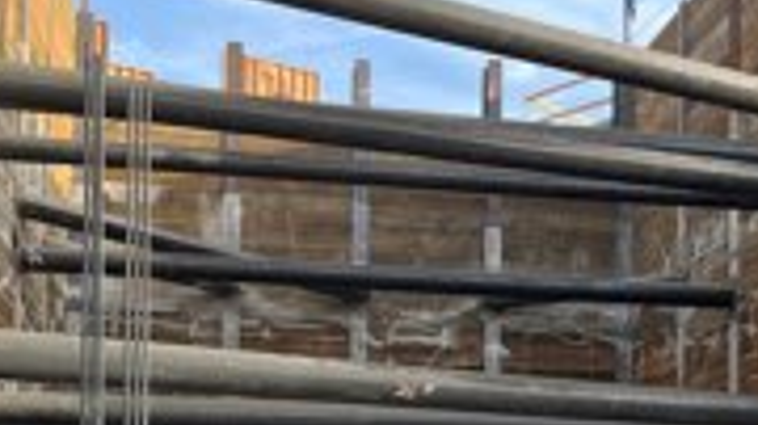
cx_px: 535
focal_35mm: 63
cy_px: 480
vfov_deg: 18.3
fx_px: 1265
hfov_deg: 32.9
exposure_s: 1/992
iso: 50
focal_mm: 5.1
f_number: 1.6
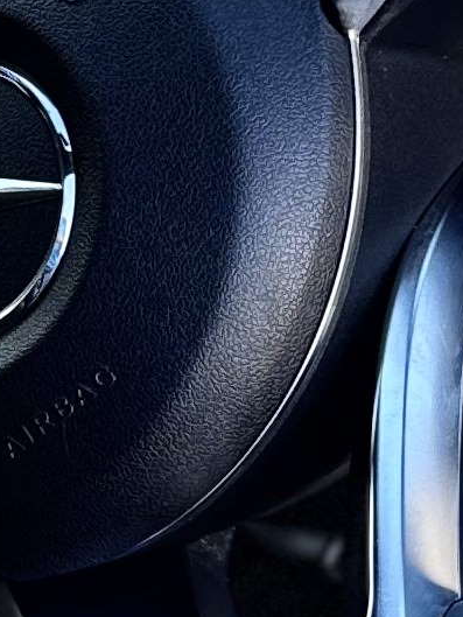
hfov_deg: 8.1
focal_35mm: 183
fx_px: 3262
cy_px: 306
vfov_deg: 10.8
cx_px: 49
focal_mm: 6.76
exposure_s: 1/126
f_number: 1.78
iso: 80
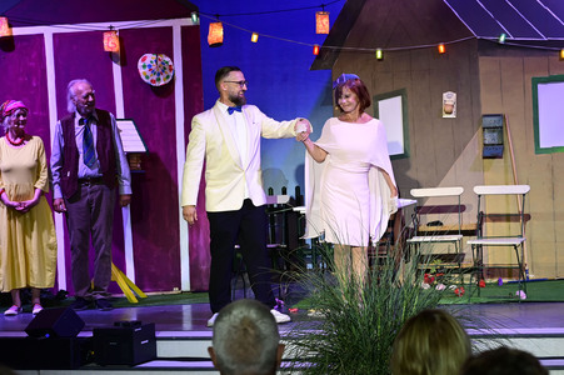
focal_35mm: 70
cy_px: 188
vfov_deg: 19.4
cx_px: 282
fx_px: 1096
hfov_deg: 28.9
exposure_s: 1/400
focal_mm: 70
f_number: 5.6
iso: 2000
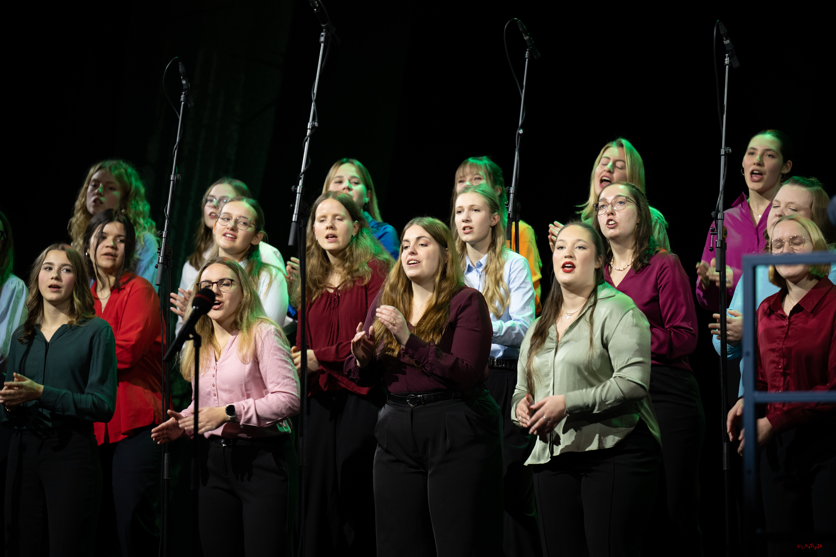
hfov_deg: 10.3
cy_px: 278
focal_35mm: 200
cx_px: 418
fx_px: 4644
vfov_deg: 6.9
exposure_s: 1/160
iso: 1000
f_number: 3.5
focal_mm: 200
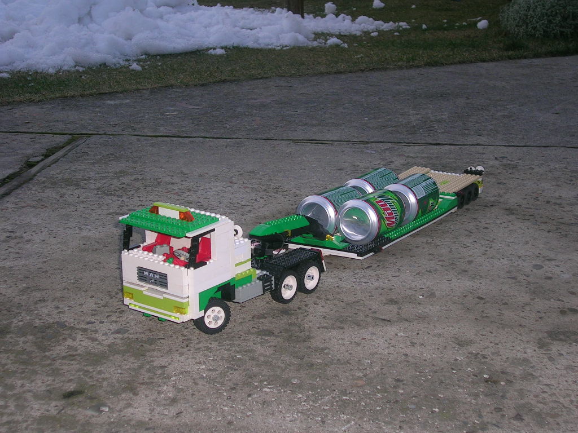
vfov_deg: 22.6
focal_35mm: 65
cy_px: 216
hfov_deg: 29.8
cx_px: 289
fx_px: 1085
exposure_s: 1/60.1
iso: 50
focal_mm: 9.9
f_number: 3.5
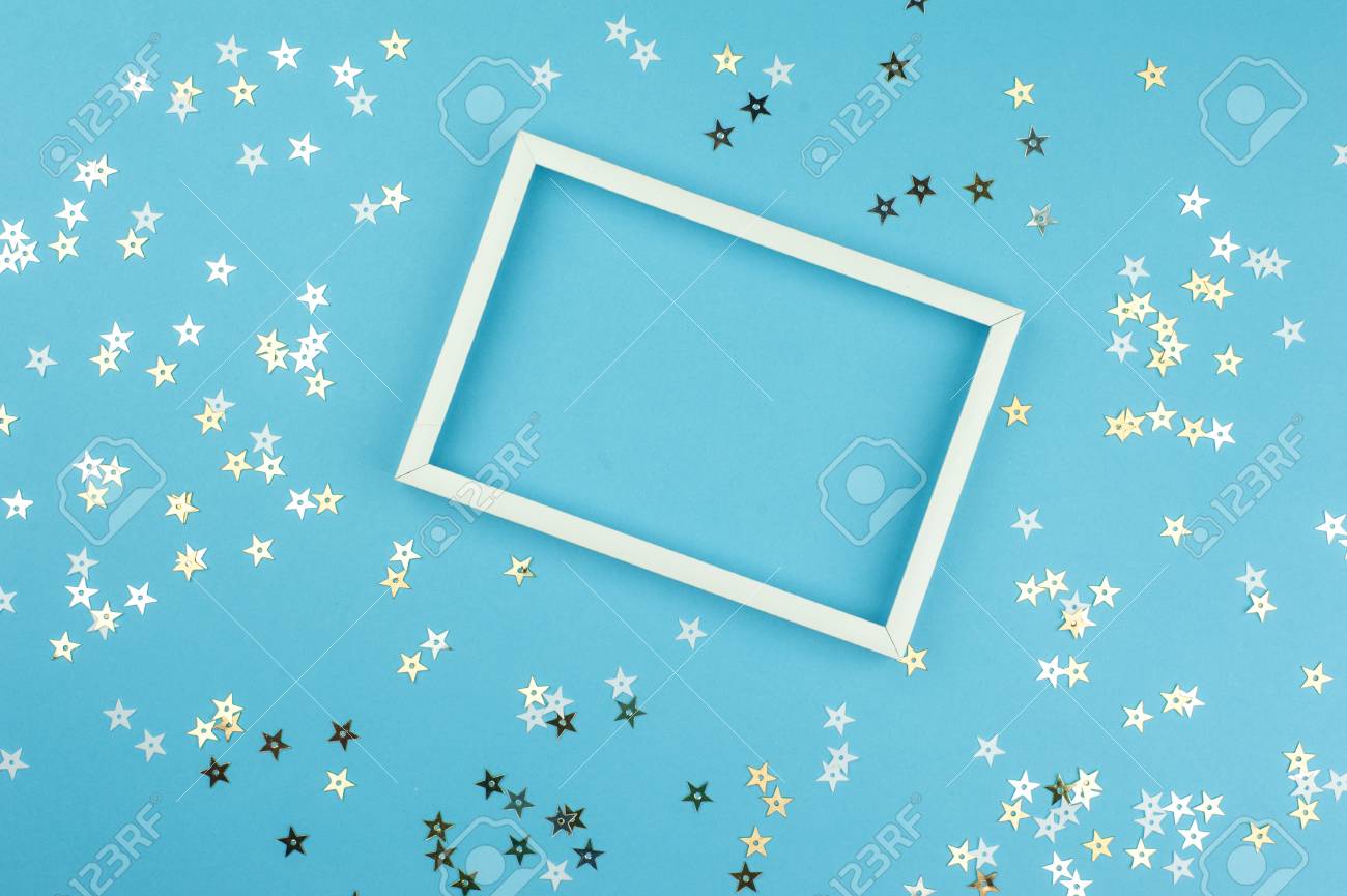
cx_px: 674
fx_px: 1870
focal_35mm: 50
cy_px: 448
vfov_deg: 27.0
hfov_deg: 39.6
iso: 200
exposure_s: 1/250
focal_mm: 50
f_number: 8
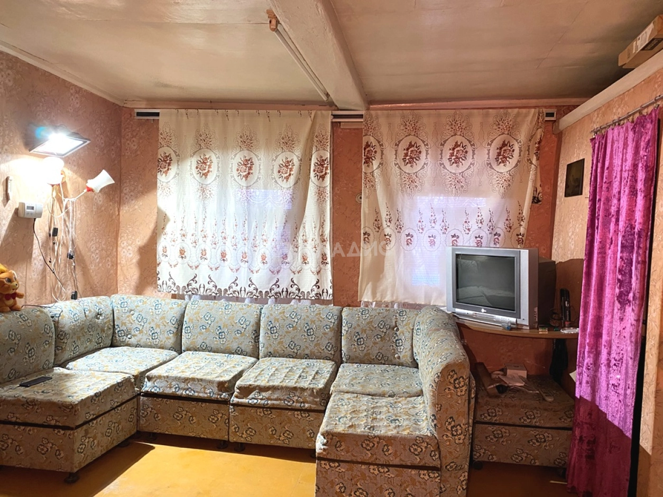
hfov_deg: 67.3
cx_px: 332
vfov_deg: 53.1
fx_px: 498
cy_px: 248
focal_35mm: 26
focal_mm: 4.25
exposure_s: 1/50
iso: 200
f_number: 1.8
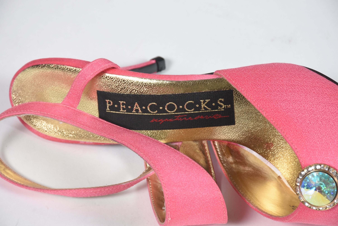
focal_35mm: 210
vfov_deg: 6.6
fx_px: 1973
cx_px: 169
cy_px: 113
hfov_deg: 9.8
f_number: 10
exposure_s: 1/125
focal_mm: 140
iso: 200
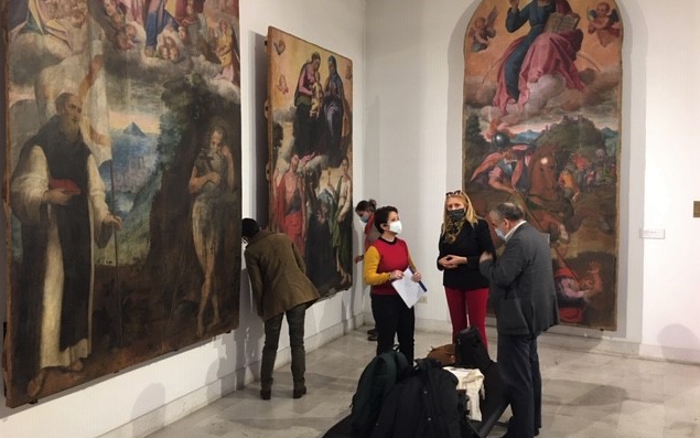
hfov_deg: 61.2
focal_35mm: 31
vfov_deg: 40.6
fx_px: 591
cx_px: 348
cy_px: 212
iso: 100
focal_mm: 4.15
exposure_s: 1/17
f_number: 2.2
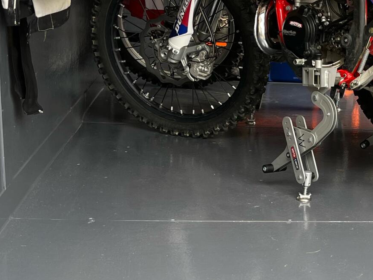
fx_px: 819
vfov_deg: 19.4
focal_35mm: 76
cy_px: 170
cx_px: 338
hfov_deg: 24.9
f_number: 1.6
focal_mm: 5.1
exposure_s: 1/159
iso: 40
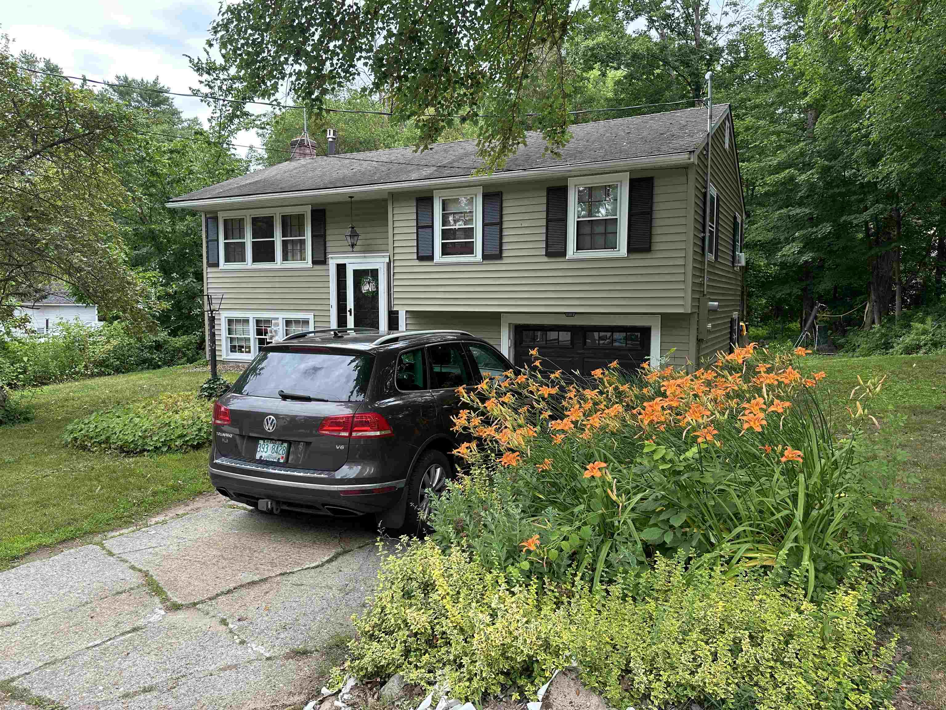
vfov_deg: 56.8
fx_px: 656
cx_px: 473
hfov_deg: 71.6
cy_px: 355
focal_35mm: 24
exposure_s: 1/623
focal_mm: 6.86
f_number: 1.78
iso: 80
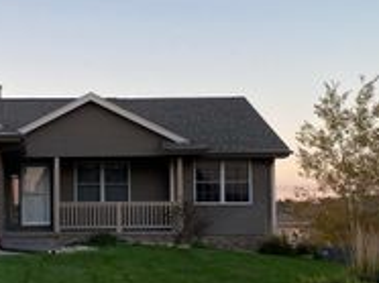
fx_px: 765
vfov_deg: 20.9
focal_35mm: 70
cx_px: 39
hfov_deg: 26.9
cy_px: 192
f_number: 1.8
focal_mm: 4.25
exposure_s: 1/122
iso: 32
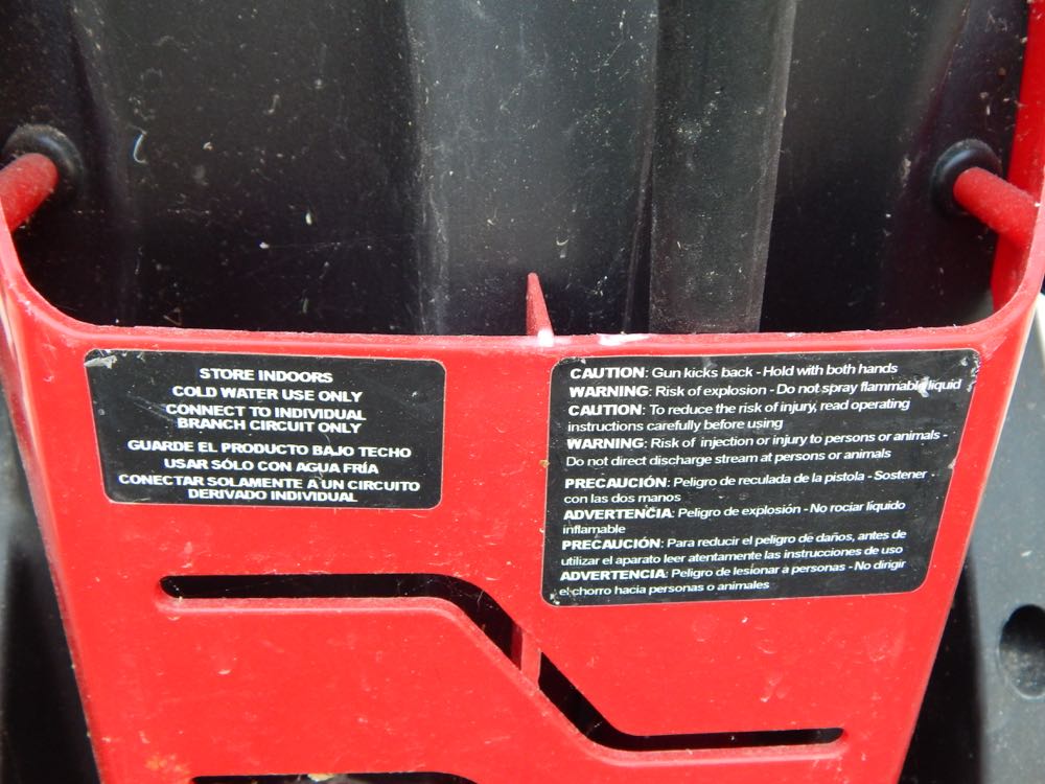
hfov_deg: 52.6
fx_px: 1057
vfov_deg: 40.7
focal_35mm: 35
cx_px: 522
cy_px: 392
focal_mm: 6.1
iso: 400
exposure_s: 1/125
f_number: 3.3
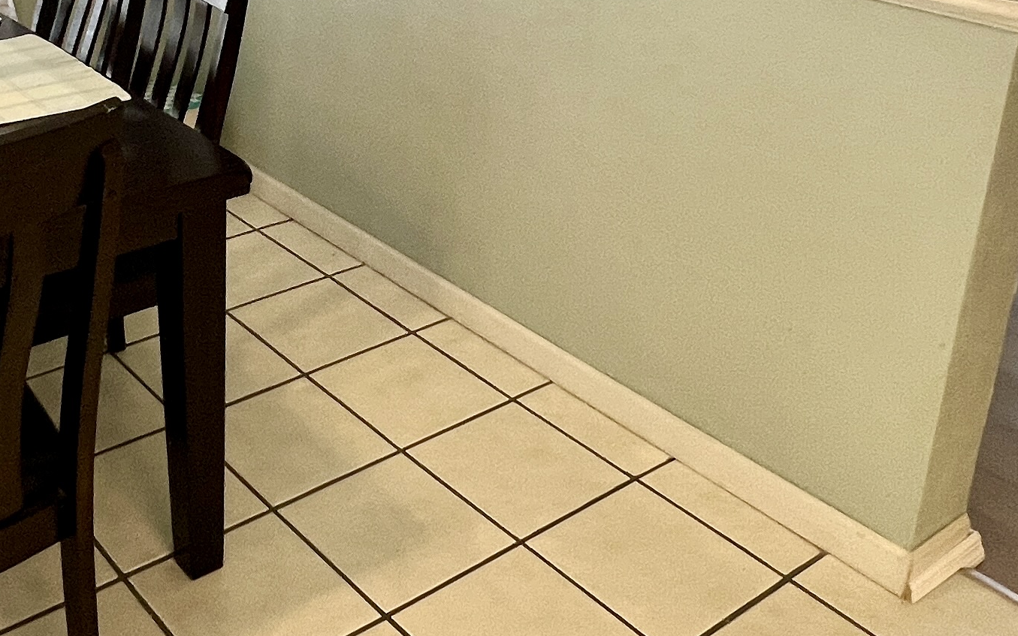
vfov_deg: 29.5
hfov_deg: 46.1
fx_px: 1138
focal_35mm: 41
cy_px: 20
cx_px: 226
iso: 100
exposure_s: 1/120
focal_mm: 1.57
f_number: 1.8
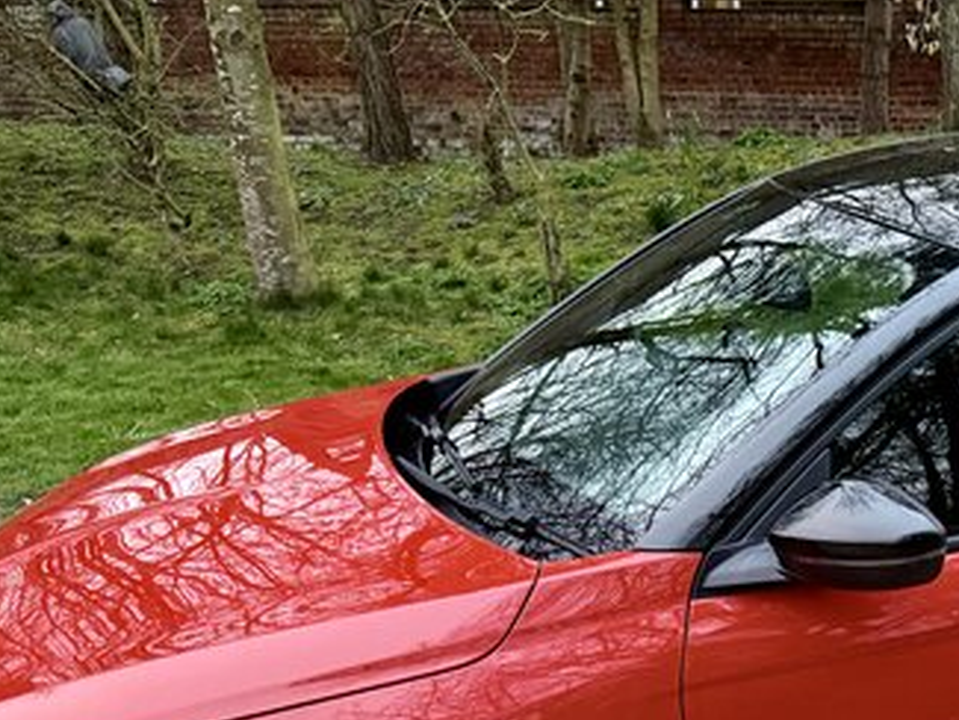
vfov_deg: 22.7
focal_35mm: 59
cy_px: 882
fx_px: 1635
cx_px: 974
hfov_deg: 30.3
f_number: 1.78
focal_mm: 6.76
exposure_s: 1/60
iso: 320
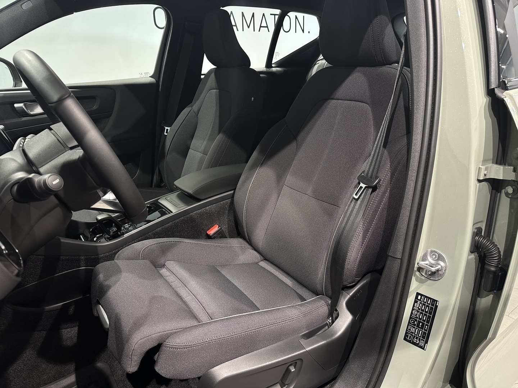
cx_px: 259
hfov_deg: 71.6
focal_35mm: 24
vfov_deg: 56.8
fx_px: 359
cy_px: 194
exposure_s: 1/50
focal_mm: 6.86
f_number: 1.78
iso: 200
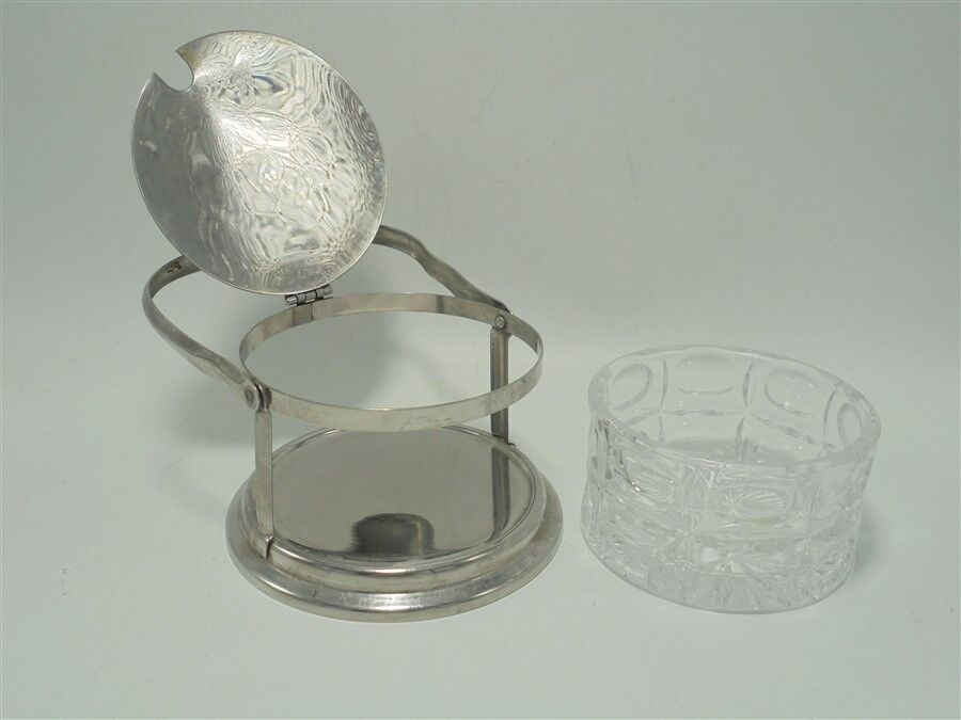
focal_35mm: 34
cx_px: 480
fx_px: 944
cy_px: 360
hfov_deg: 54.0
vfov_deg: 41.8
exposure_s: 1/100
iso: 100
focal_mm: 6.1
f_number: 4
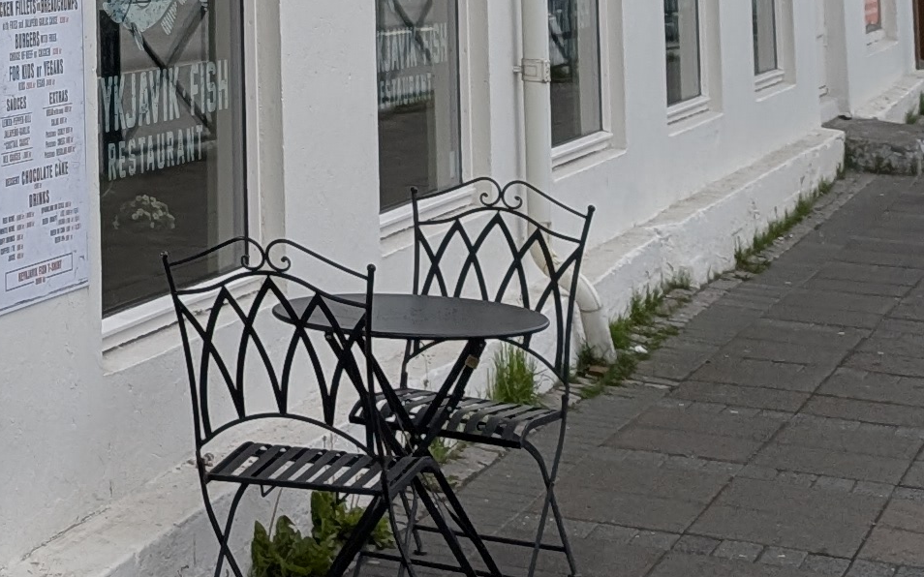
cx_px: -463
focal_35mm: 109
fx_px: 2745
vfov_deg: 11.2
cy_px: -445
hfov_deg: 17.2
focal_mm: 6.9
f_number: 1.68
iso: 22
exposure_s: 1/849
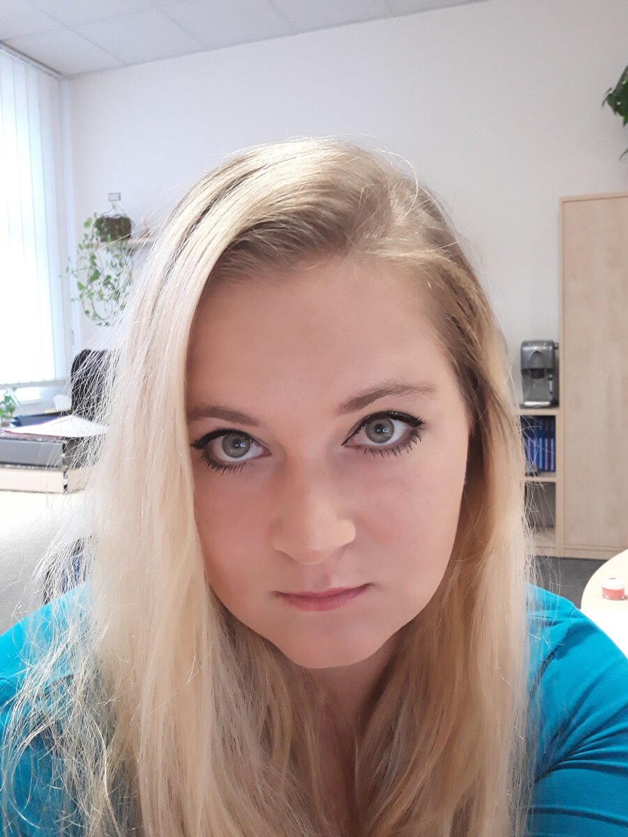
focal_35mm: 28
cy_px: 418
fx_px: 677
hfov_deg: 49.7
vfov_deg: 63.4
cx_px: 314
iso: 320
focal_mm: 3.34
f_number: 1.9
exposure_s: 1/20
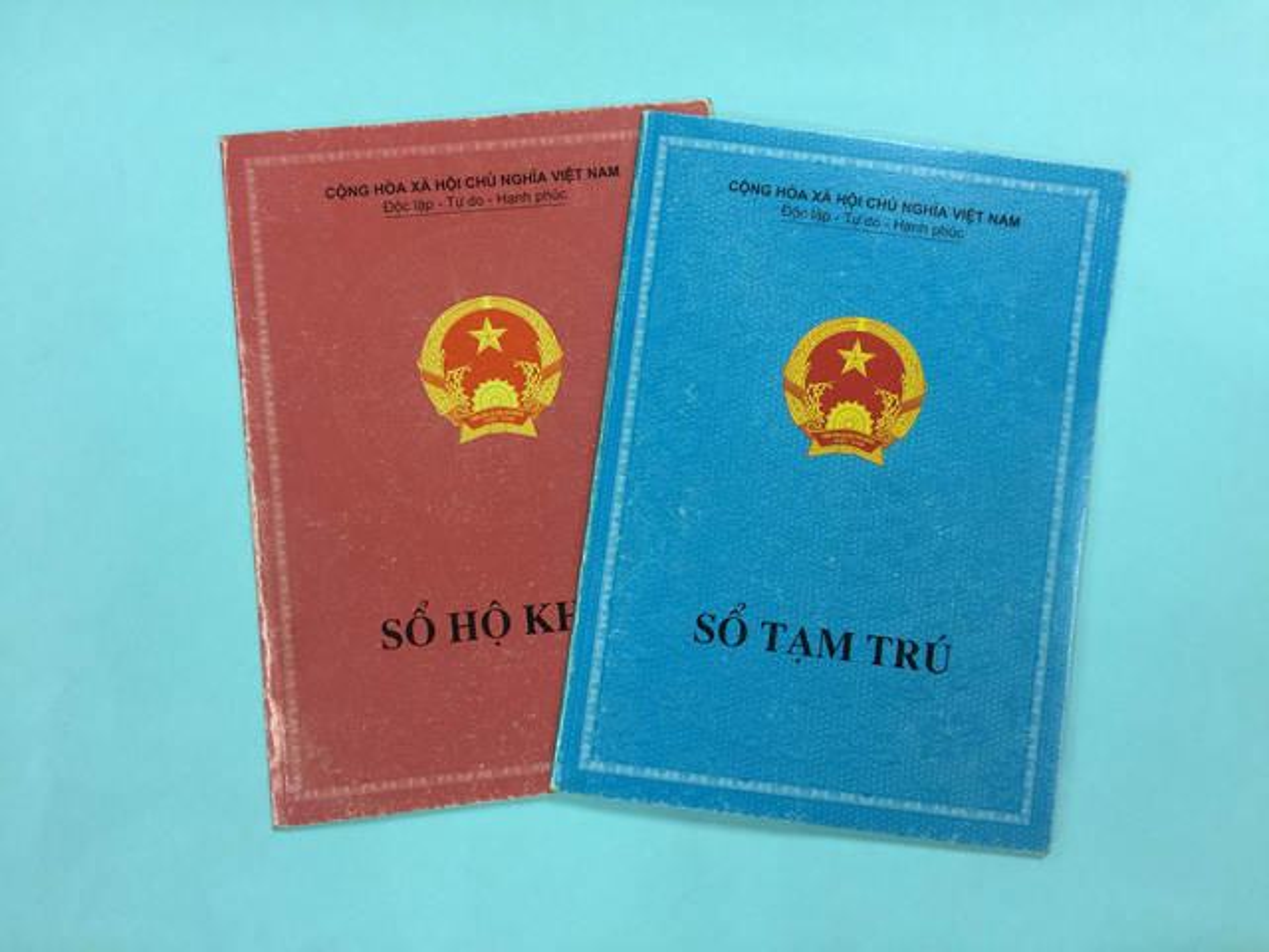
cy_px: 476
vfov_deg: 48.2
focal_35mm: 29
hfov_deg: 61.7
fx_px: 1063
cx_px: 634
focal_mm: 4.15
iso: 40
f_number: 2.2
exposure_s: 1/17
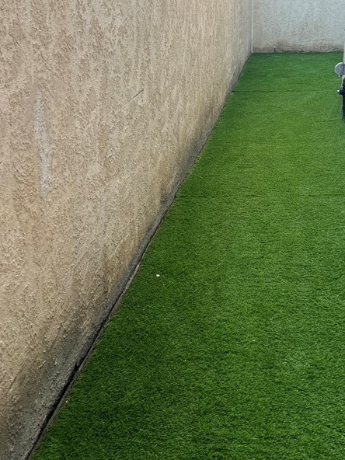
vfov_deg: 41.3
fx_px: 598
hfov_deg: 31.9
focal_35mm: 45
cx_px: 228
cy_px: 138
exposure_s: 1/171
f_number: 1.5
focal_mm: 5.7
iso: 64
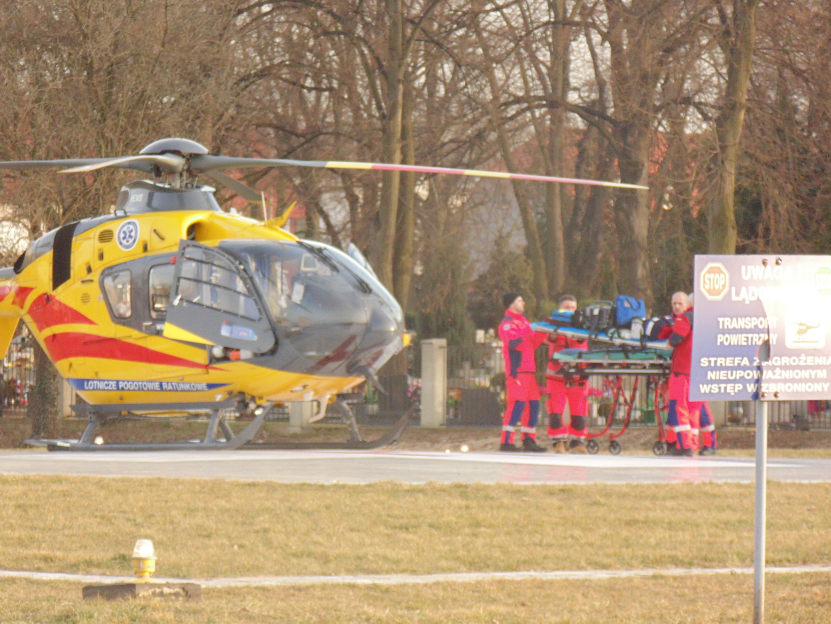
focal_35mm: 256
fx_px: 6146
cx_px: 384
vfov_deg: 5.8
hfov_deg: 7.7
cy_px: 290
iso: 250
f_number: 5.6
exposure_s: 1/125
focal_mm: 42.3
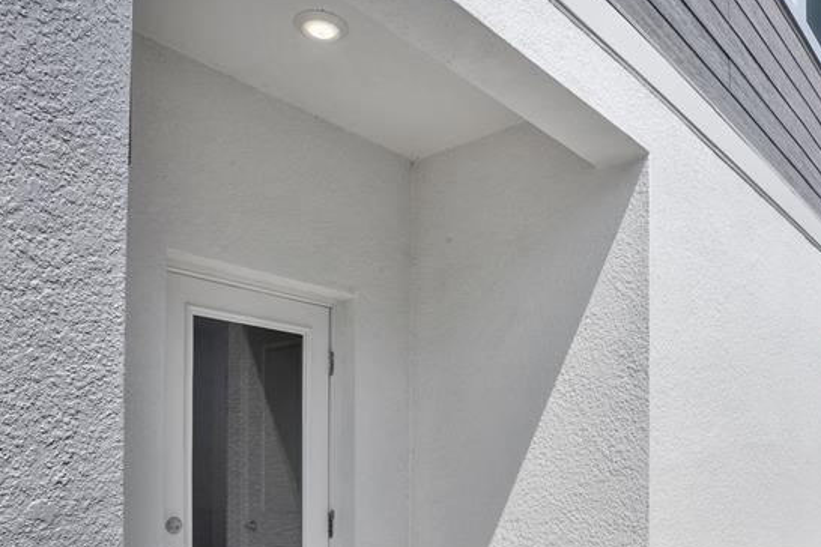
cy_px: 479
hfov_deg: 60.3
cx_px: 553
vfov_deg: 40.7
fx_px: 684
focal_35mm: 30
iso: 160
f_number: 20
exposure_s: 1/2000
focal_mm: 16
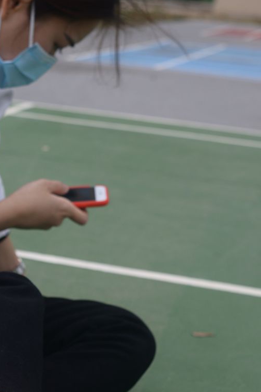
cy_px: 284
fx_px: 1054
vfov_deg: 20.9
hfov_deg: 13.9
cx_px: -13
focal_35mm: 97
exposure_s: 1/640
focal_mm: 35
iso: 125
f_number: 5.6
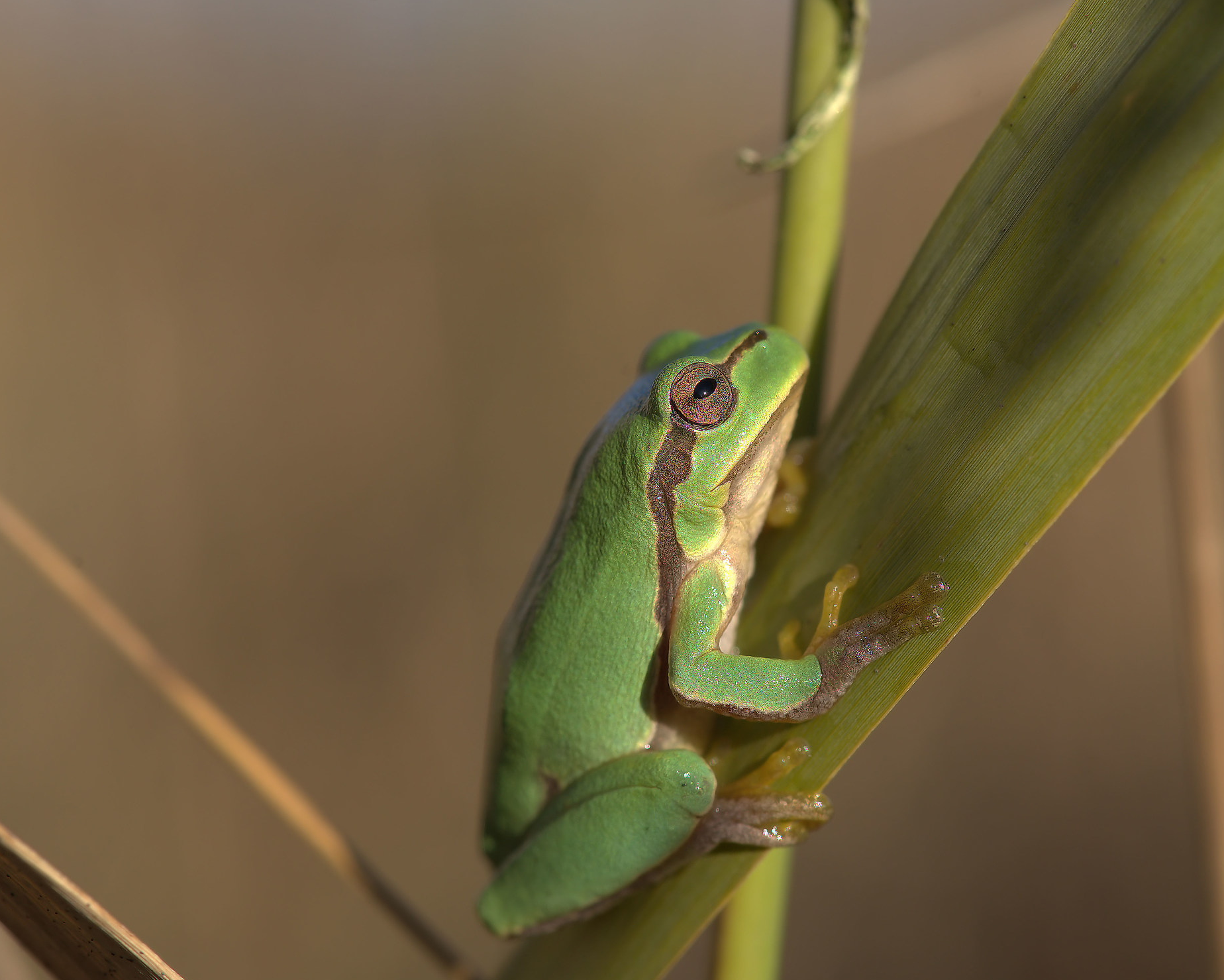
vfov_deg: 12.1
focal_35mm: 128
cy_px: 496
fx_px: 4638
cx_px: 654
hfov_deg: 15.0
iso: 640
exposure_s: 1/1000
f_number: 11
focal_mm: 105
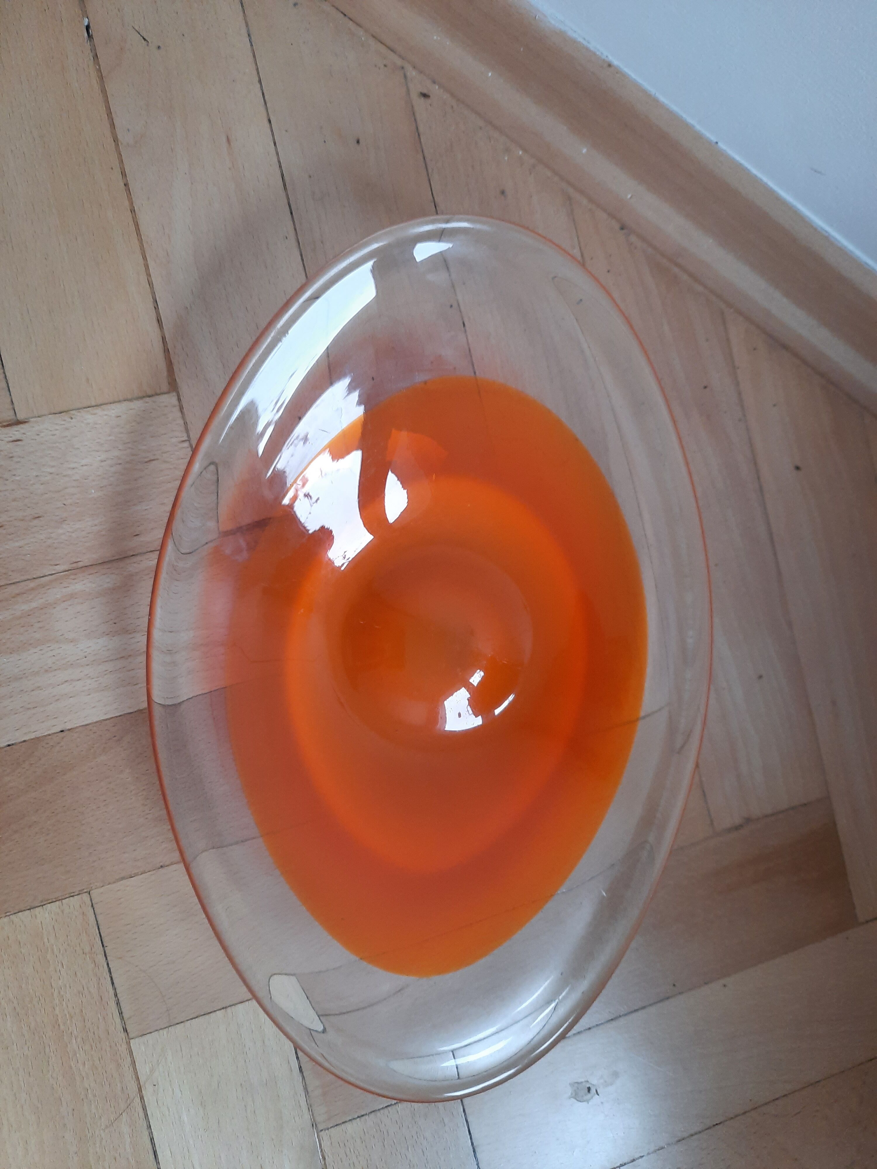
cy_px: 584
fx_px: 845
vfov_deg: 69.4
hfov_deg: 54.9
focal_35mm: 25
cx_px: 438
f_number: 2
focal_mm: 4.6
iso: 200
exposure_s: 1/50
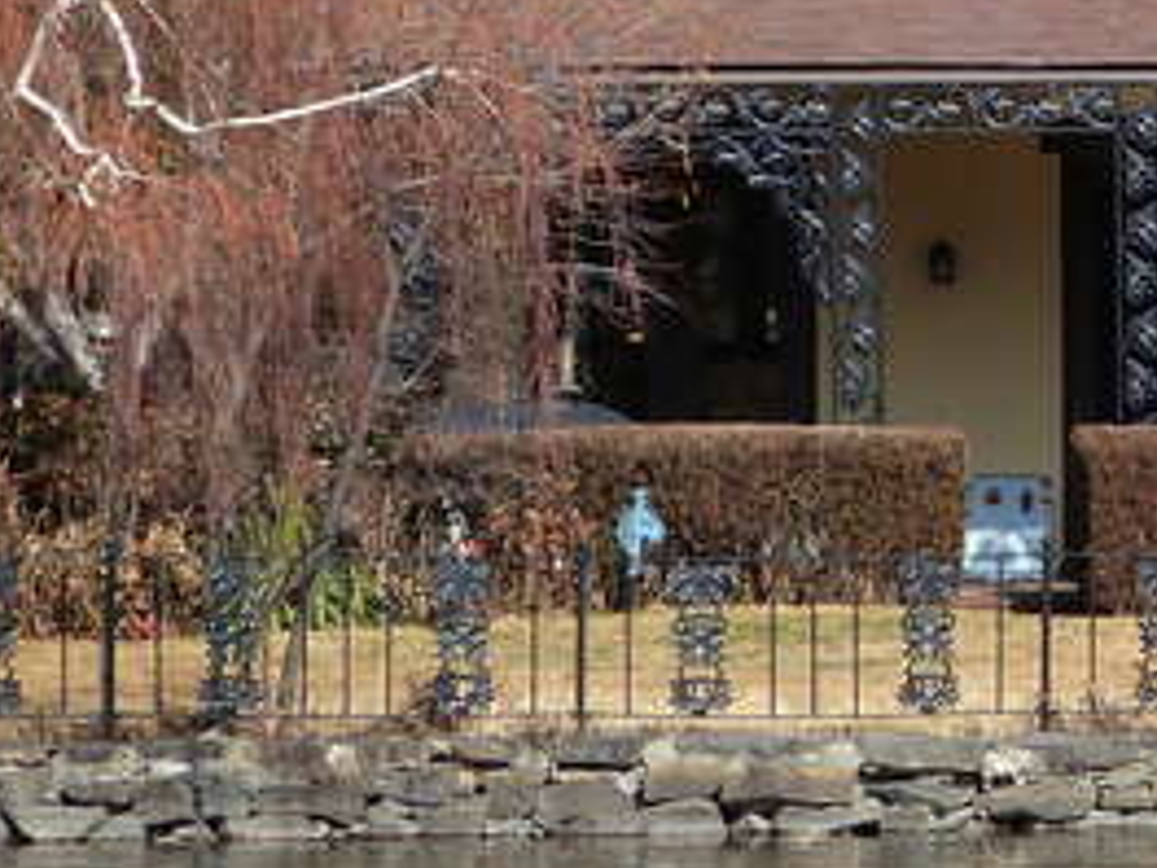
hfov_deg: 2.5
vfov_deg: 1.9
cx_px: 1139
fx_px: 26271
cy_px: -4
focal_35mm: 786
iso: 100
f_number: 5
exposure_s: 1/250
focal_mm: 46.6
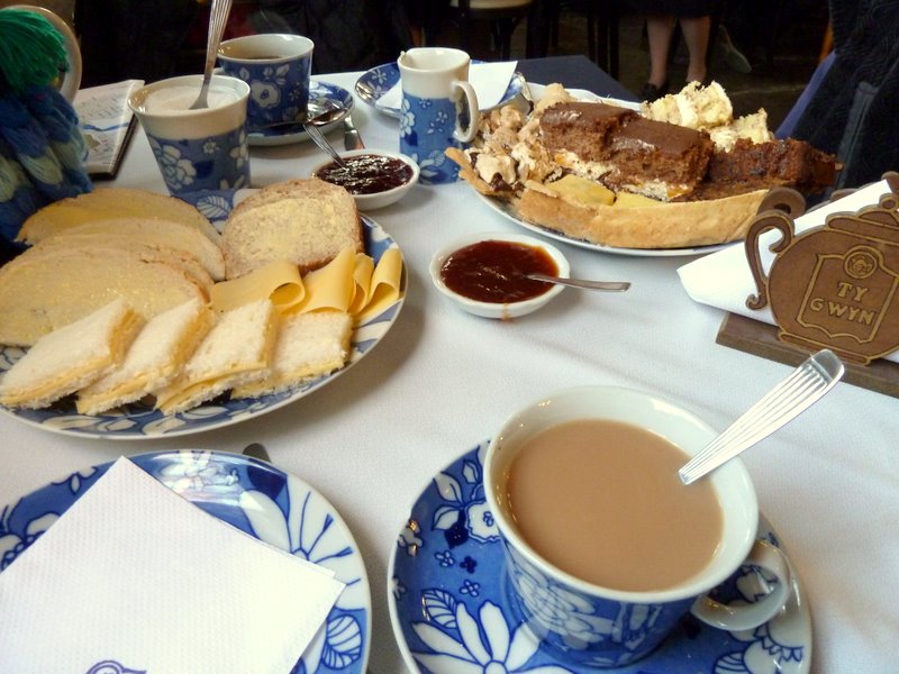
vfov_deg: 54.9
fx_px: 649
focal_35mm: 25
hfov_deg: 69.4
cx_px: 450
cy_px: 337
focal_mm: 4.1
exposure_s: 1/20
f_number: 3.3
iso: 400
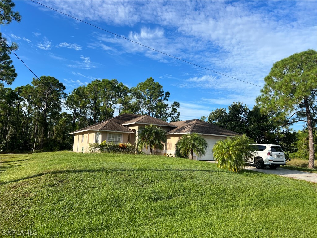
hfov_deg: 67.3
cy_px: 119
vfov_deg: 53.1
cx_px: 158
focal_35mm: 26
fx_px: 238
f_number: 1.5
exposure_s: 1/3165
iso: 50
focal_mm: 5.7
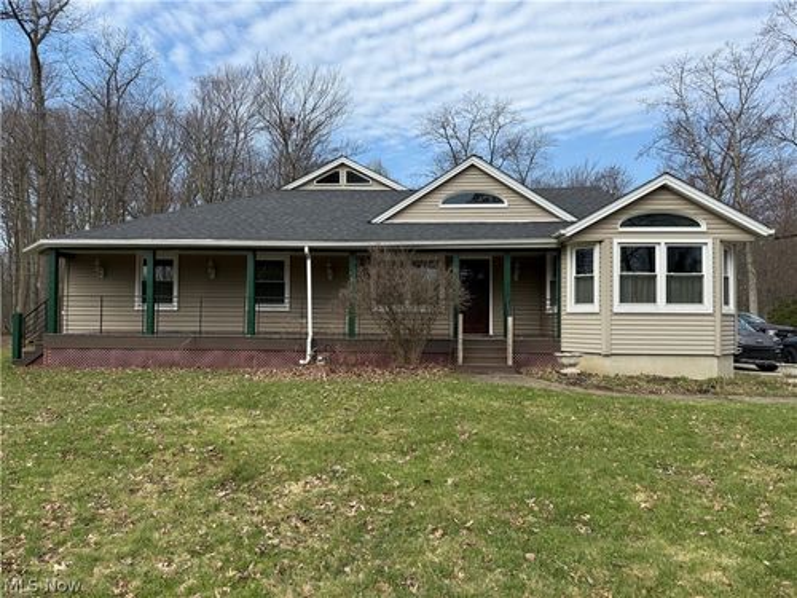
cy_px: 299
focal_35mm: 24
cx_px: 398
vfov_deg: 56.8
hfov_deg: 71.6
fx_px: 553
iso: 80
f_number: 1.78
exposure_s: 1/3145
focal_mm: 6.76
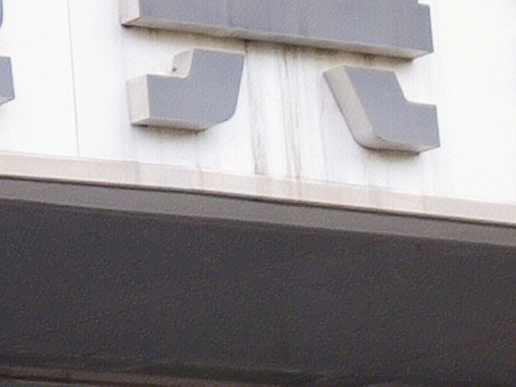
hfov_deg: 6.8
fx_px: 4264
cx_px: -379
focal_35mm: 286
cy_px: -2
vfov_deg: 5.2
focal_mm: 4.75
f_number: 1.75
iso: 112
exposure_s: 1/374
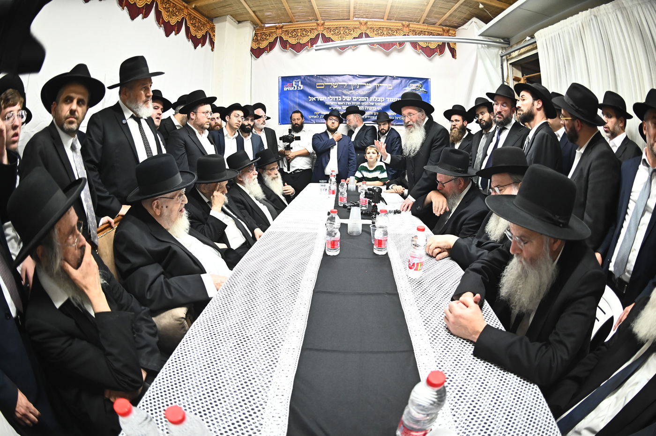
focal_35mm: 16
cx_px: 328
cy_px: 218
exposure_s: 1/200
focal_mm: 16
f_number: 4
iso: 3200
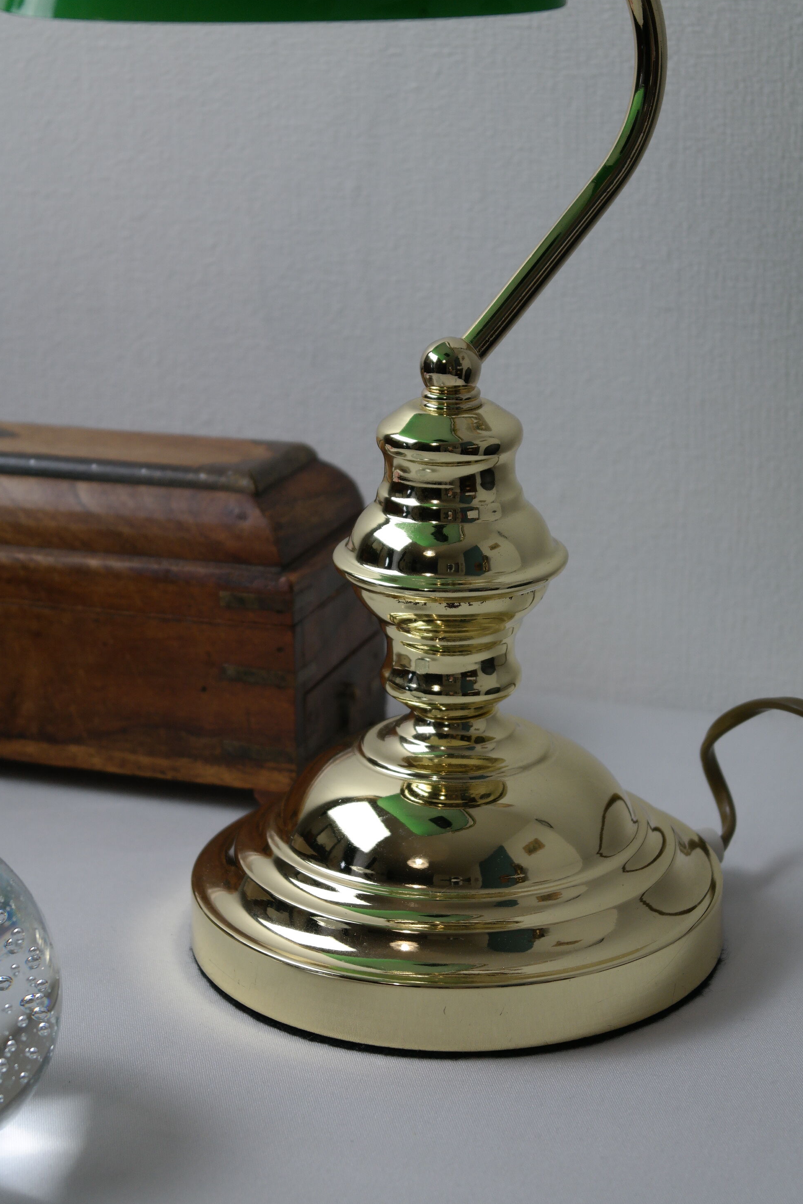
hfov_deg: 19.5
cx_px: 399
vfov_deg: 28.8
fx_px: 2341
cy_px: 599
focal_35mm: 70
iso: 400
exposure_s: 1/80
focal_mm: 45
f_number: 5.6
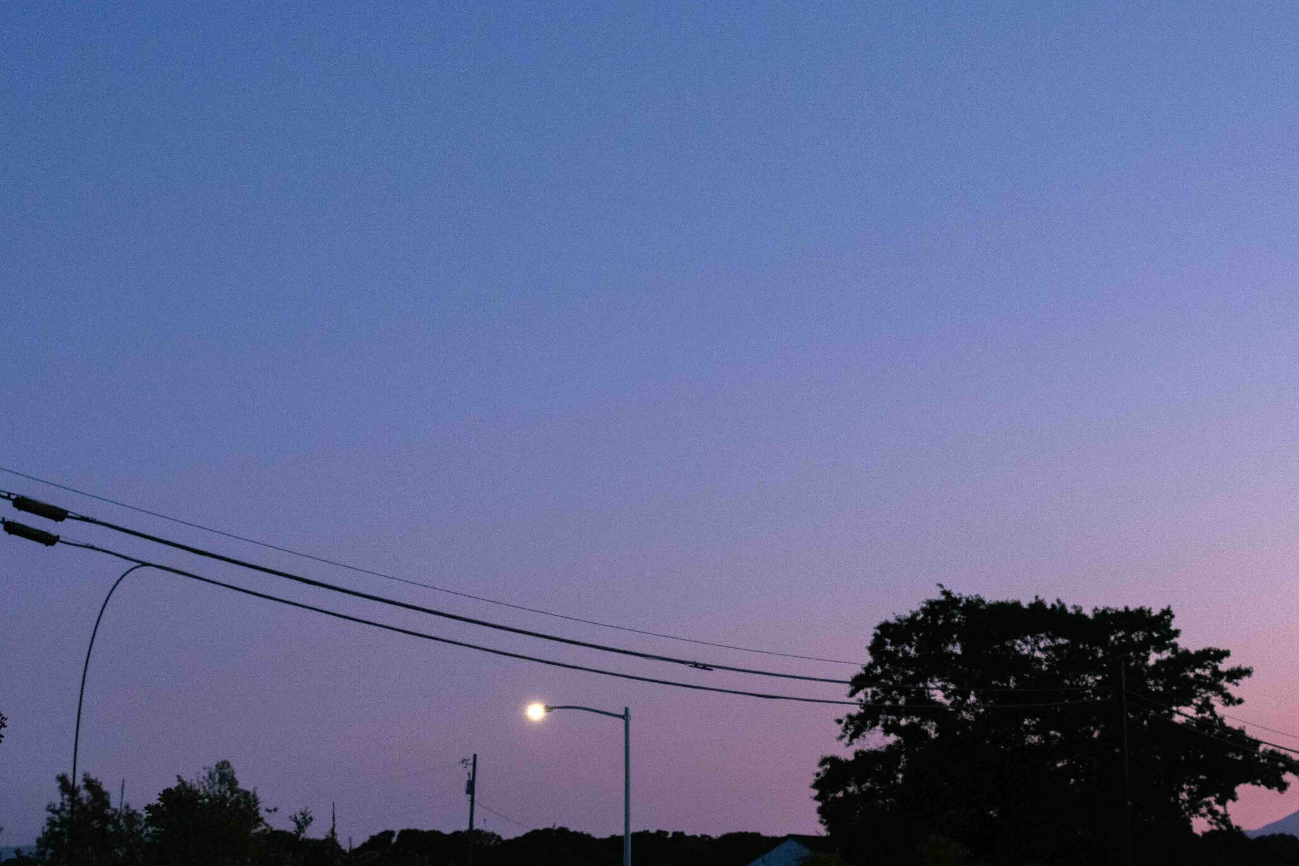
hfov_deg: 31.0
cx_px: 637
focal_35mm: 65
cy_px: 624
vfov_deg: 20.8
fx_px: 2345
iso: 800
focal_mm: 23
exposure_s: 1/40
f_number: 2.8
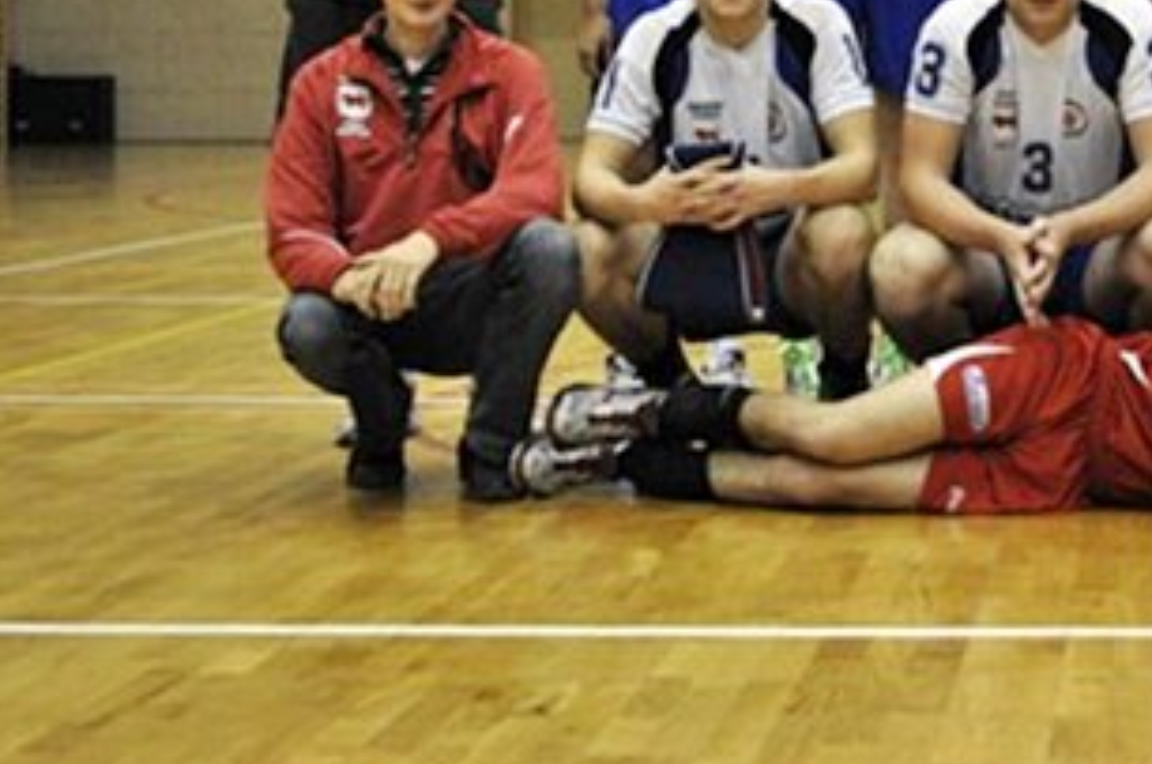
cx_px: 1039
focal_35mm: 94
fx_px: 3003
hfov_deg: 21.2
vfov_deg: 14.3
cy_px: 60
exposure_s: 1/125
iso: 1600
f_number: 4.8
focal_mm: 32
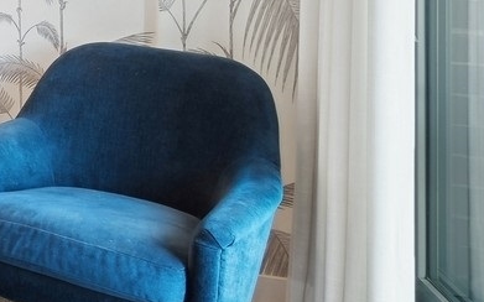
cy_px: -121
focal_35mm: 71
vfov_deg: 17.0
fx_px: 936
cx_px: -456
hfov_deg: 19.2
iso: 200
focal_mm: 17
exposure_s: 1/13
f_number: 8
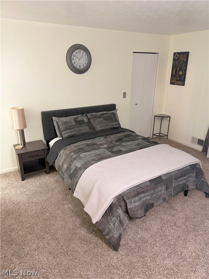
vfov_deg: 71.6
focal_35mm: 24
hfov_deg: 56.8
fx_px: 193
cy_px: 140
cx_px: 104
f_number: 1.78
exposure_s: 1/60
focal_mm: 6.76
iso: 500
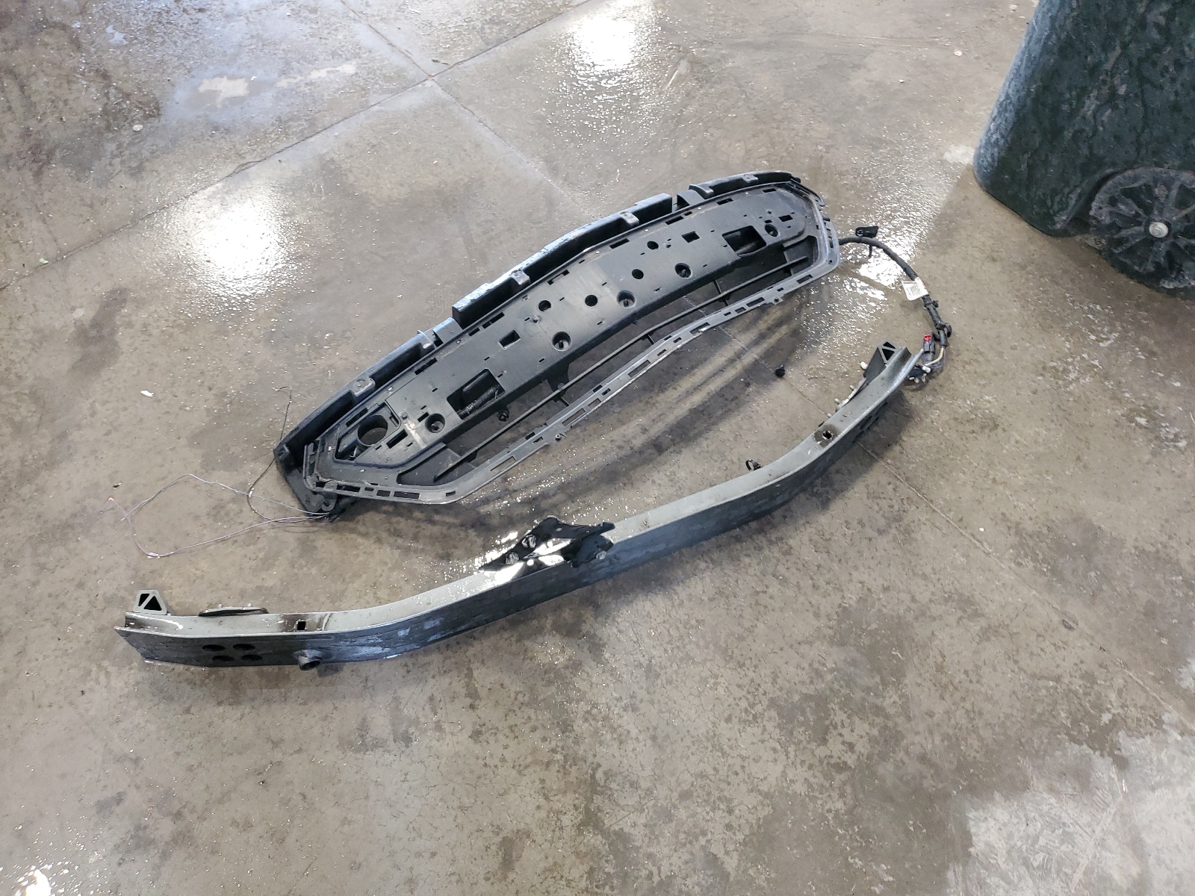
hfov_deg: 67.3
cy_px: 448
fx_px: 898
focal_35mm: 26
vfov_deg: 53.1
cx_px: 598
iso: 171
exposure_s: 1/60.2
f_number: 1.5
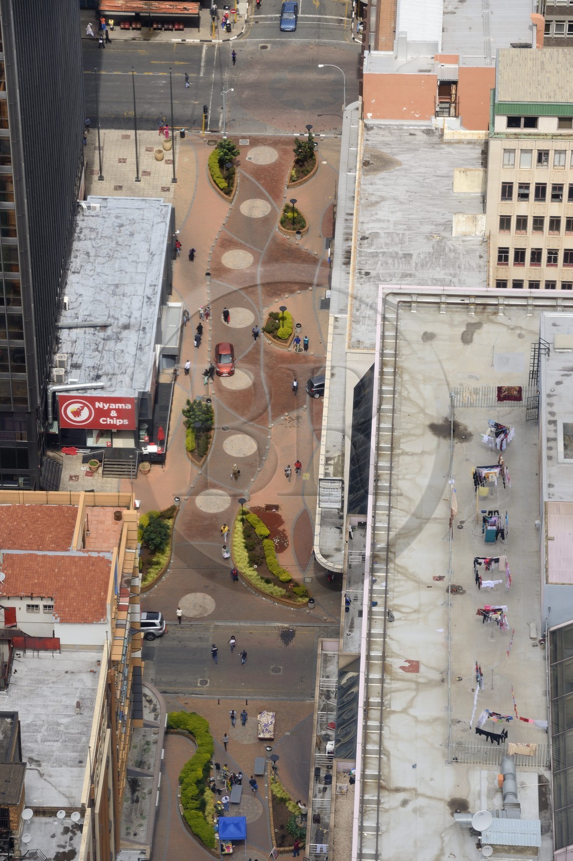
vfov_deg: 15.2
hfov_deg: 10.1
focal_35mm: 135
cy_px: 430
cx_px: 286
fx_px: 3226
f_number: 9
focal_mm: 135
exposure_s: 1/400
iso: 200
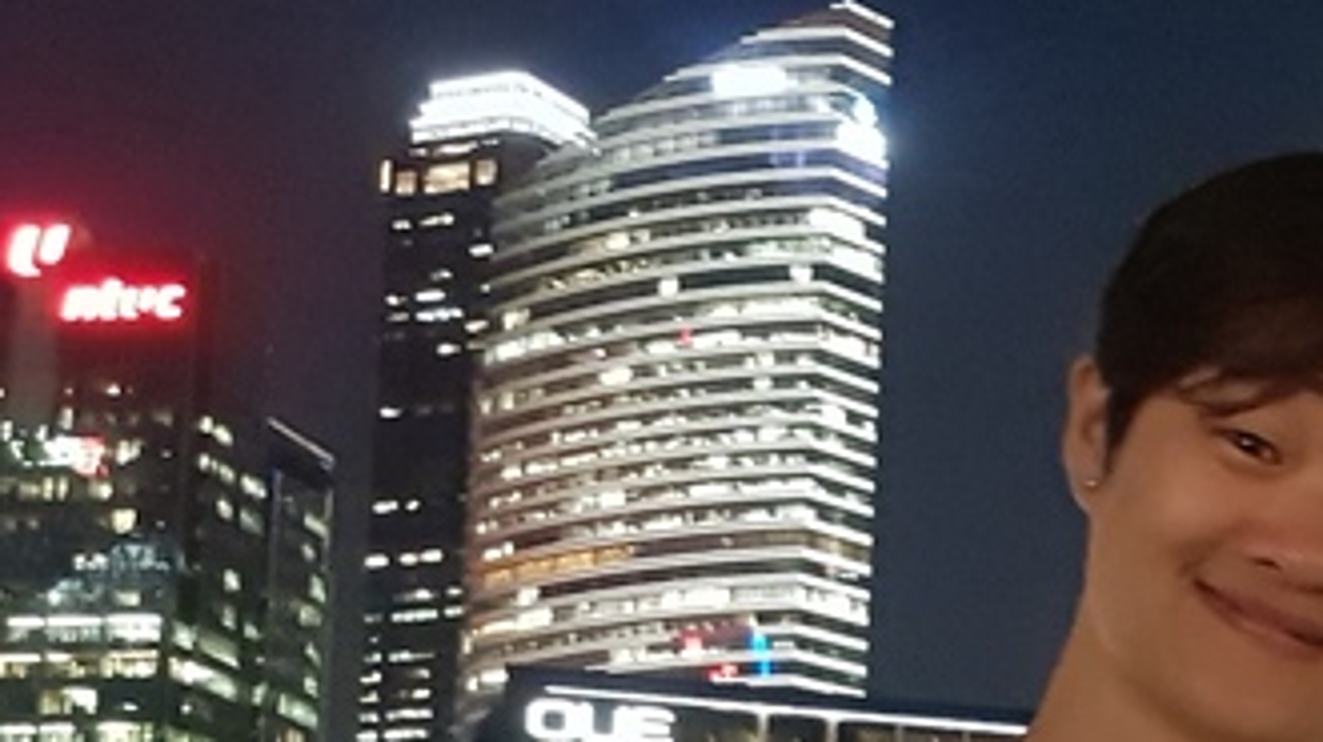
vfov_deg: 13.4
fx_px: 3085
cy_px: 838
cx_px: 1820
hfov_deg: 21.4
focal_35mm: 88
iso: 1000
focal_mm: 4.2
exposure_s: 1/10
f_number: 1.7
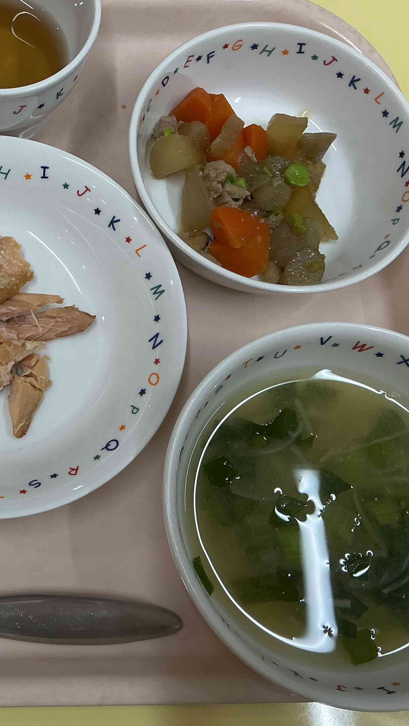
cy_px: 338
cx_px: -69
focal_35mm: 46
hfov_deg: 23.9
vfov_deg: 44.5
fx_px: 887
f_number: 1.8
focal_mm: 3
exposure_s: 1/100
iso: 50
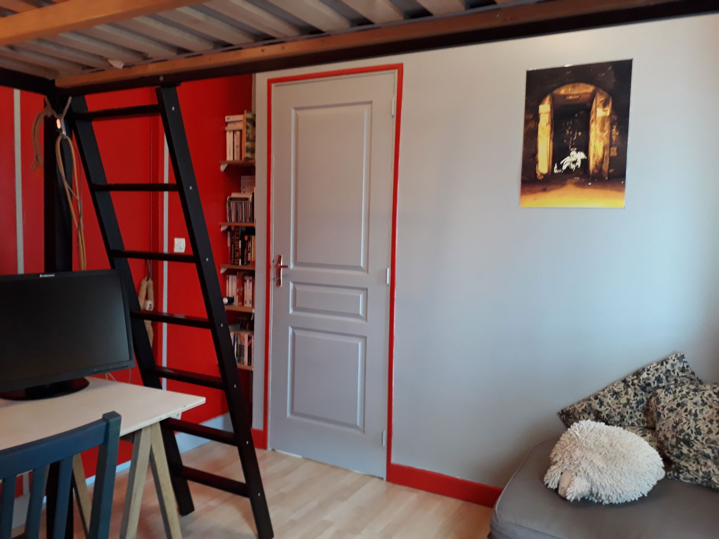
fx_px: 561
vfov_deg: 51.4
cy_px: 270
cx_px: 360
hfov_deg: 65.3
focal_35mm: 27
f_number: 1.9
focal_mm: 3.6
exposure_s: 1/17
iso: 160
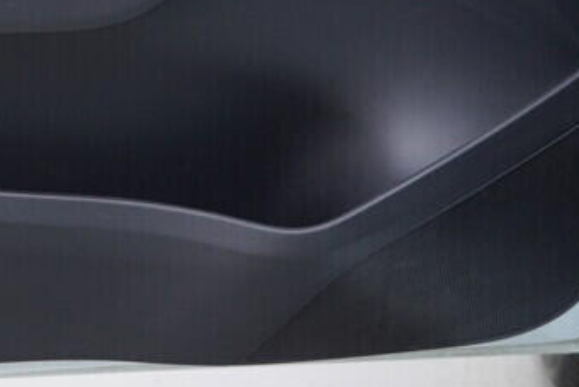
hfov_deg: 18.2
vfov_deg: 12.5
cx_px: -53
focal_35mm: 108
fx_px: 1738
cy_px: -33
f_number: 3.2
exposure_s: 1/50
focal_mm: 24
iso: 125
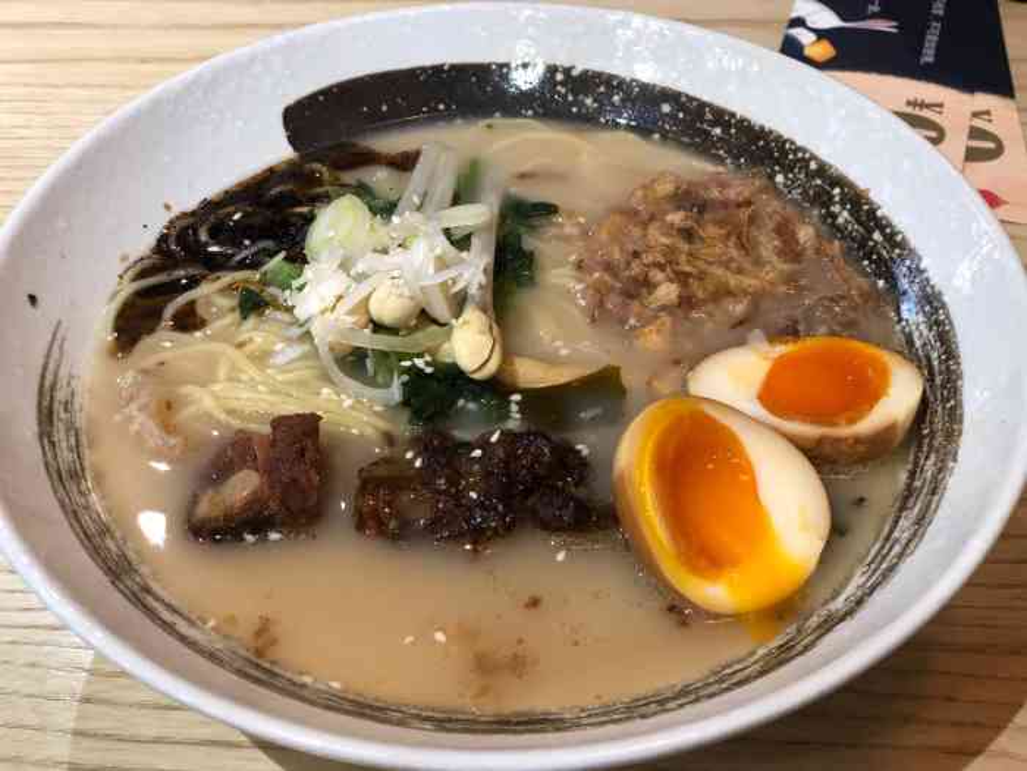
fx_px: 1543
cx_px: 514
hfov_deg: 36.8
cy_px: 386
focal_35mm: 52
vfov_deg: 28.0
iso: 125
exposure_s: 1/25
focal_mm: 6
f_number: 2.4
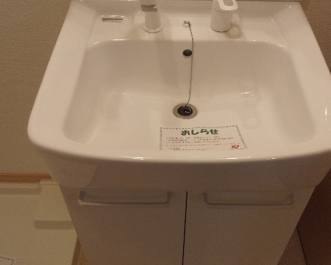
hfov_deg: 50.2
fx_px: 353
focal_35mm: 36
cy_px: 129
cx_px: 176
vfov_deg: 41.2
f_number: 3.9
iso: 268
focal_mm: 5.1
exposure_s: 1/34
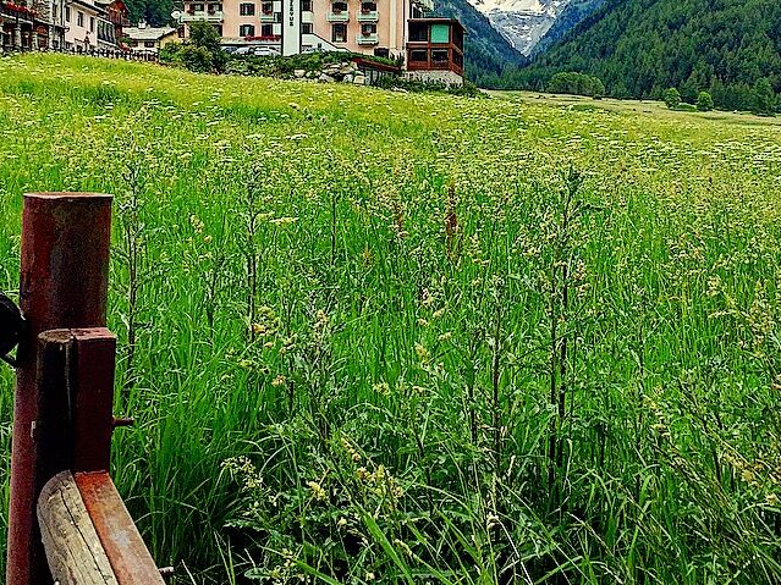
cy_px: 141
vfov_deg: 29.2
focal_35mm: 49
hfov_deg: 38.8
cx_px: 442
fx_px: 1105
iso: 32
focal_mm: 4.15
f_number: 2.2
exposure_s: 1/1163
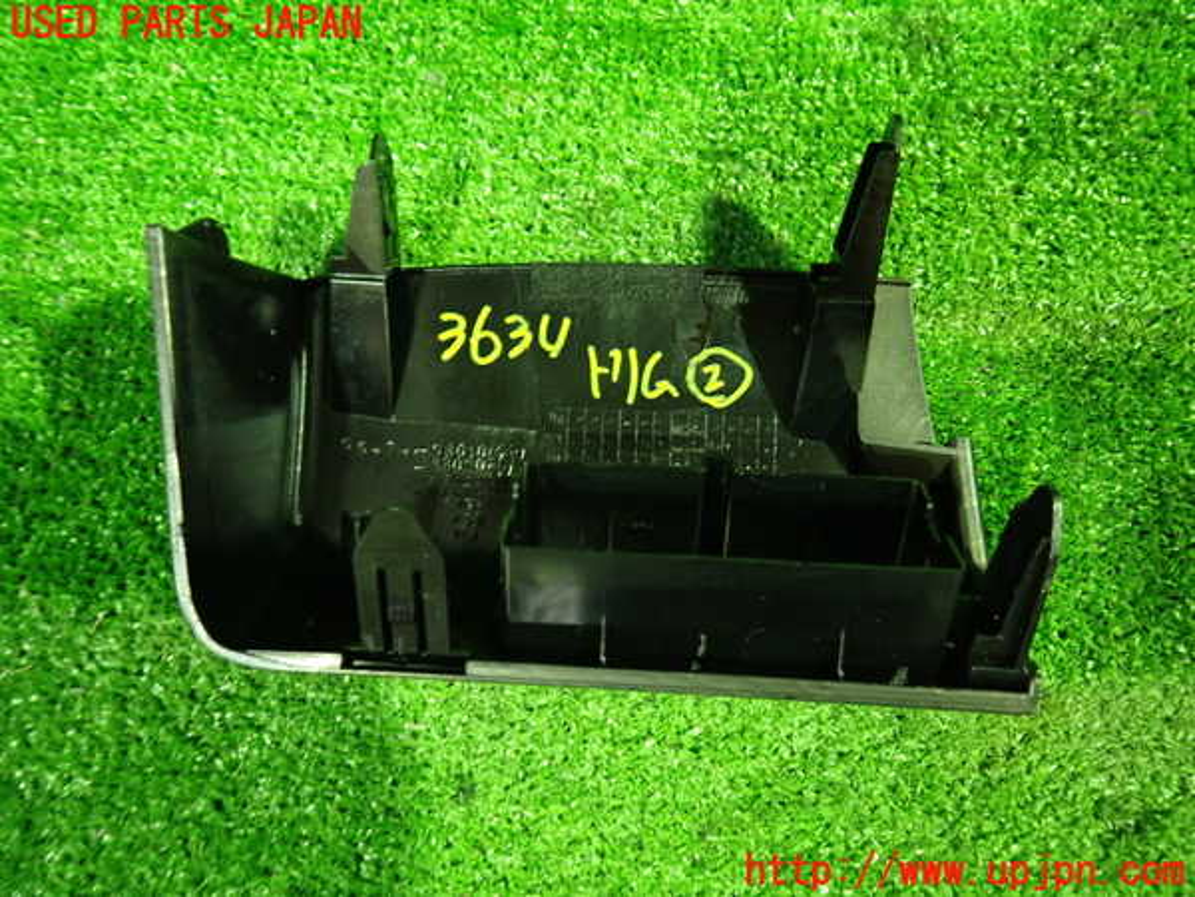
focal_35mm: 25
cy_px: 448
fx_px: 863
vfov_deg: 54.9
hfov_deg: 69.4
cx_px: 598
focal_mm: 4.5
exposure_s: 1/20
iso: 800
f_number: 2
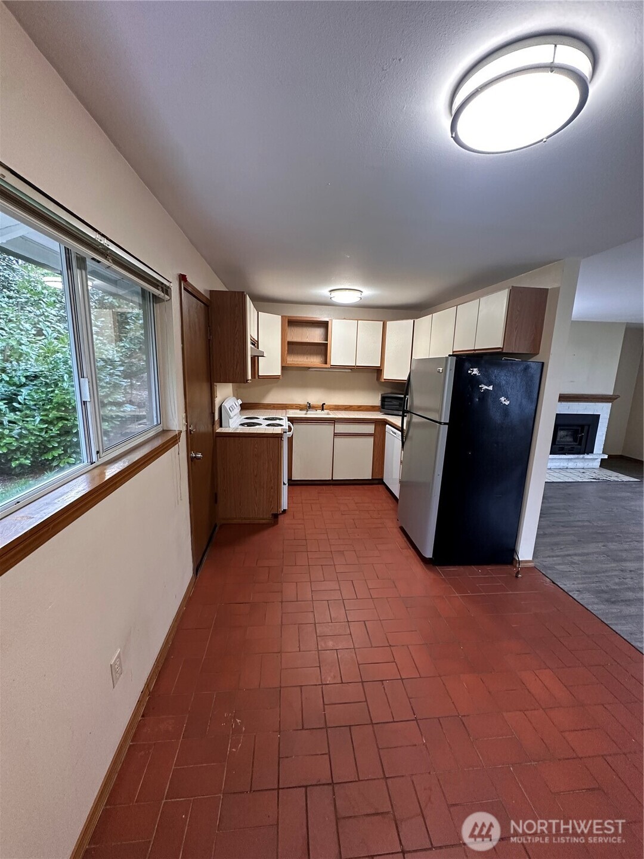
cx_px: 322
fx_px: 347
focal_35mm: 14
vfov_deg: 102.1
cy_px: 430
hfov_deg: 85.7
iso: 250
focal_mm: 2.22
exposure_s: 1/60
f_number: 2.2
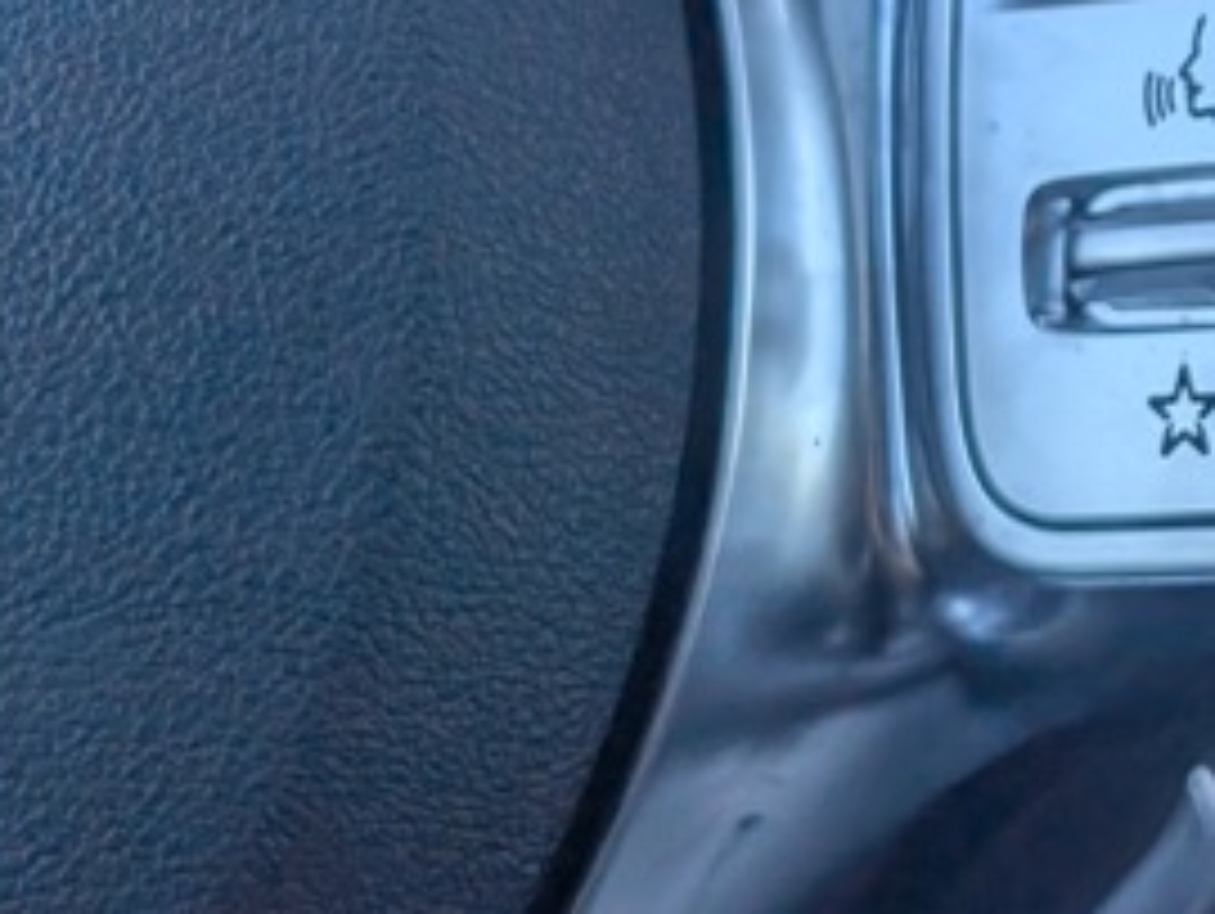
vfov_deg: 10.2
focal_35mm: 145
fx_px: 5094
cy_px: 32
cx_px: 1760
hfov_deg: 13.0
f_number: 1.68
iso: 20
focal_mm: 6.9
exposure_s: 1/123
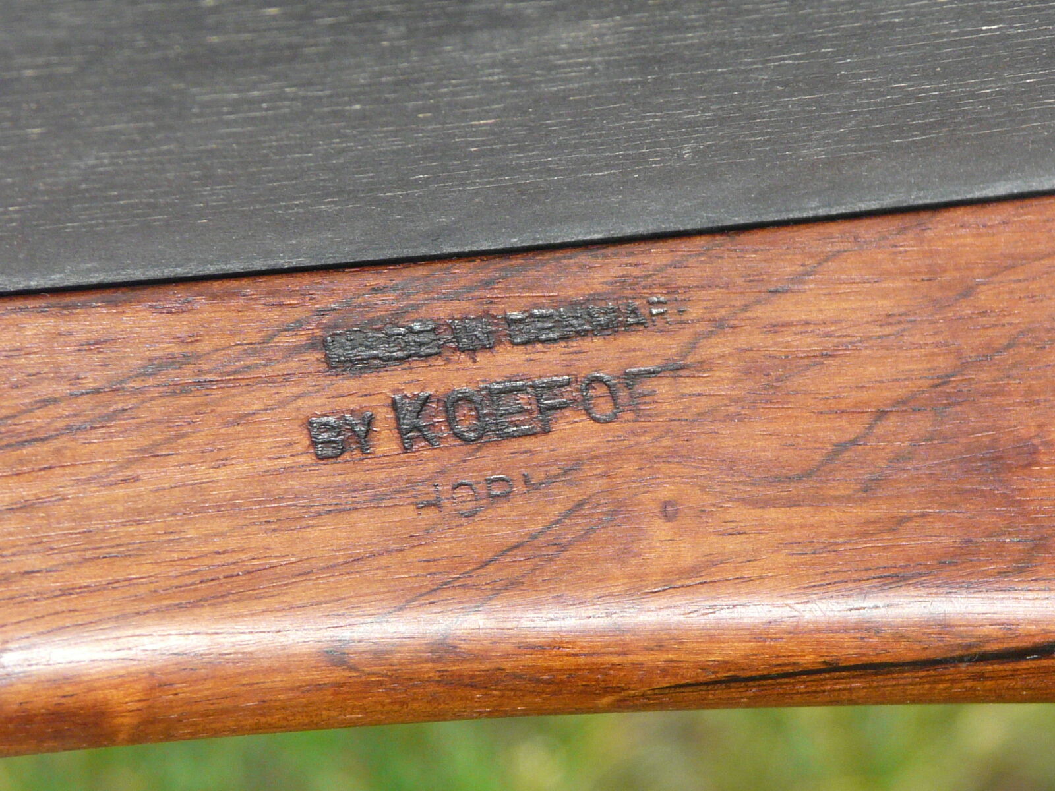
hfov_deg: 8.2
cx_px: 528
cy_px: 396
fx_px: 7345
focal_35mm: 241
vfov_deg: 6.2
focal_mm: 24.7
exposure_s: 1/400
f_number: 3.6
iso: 200
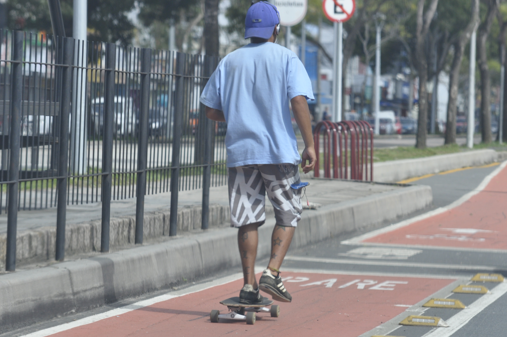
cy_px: 156
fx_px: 3741
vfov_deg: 5.2
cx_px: 277
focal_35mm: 266
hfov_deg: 7.8
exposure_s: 1/1600
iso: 400
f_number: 5
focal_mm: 140
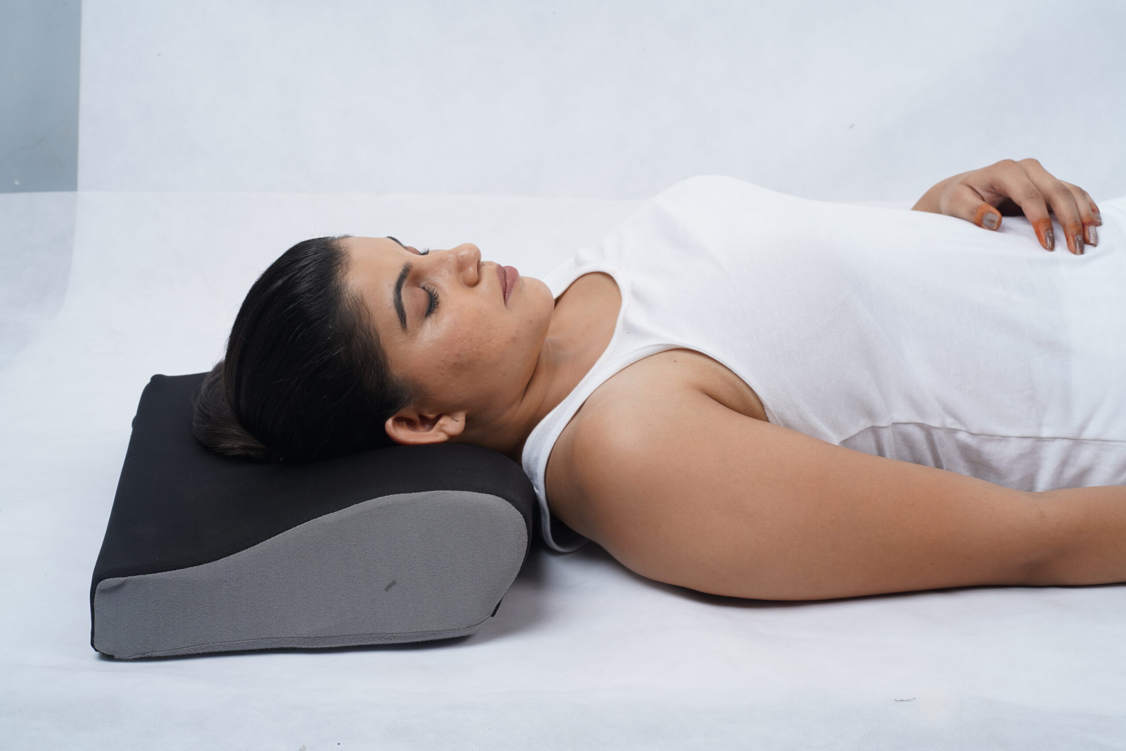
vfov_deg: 16.1
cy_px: 376
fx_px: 2659
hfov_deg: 23.9
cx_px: 563
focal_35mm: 85
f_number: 14
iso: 100
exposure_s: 1/160
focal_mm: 85
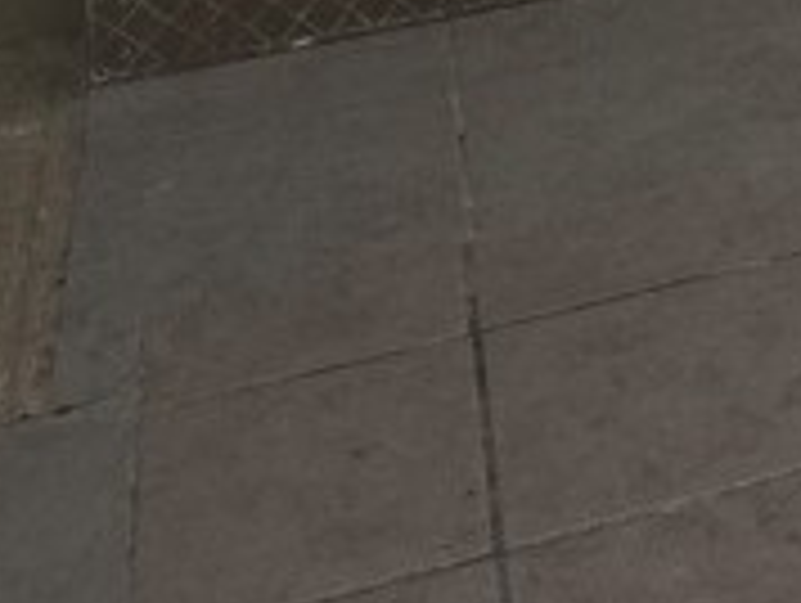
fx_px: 3059
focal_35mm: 132
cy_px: -981
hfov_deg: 11.6
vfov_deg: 9.6
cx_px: 2052
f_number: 1.7
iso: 100
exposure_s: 1/40
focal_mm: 6.3
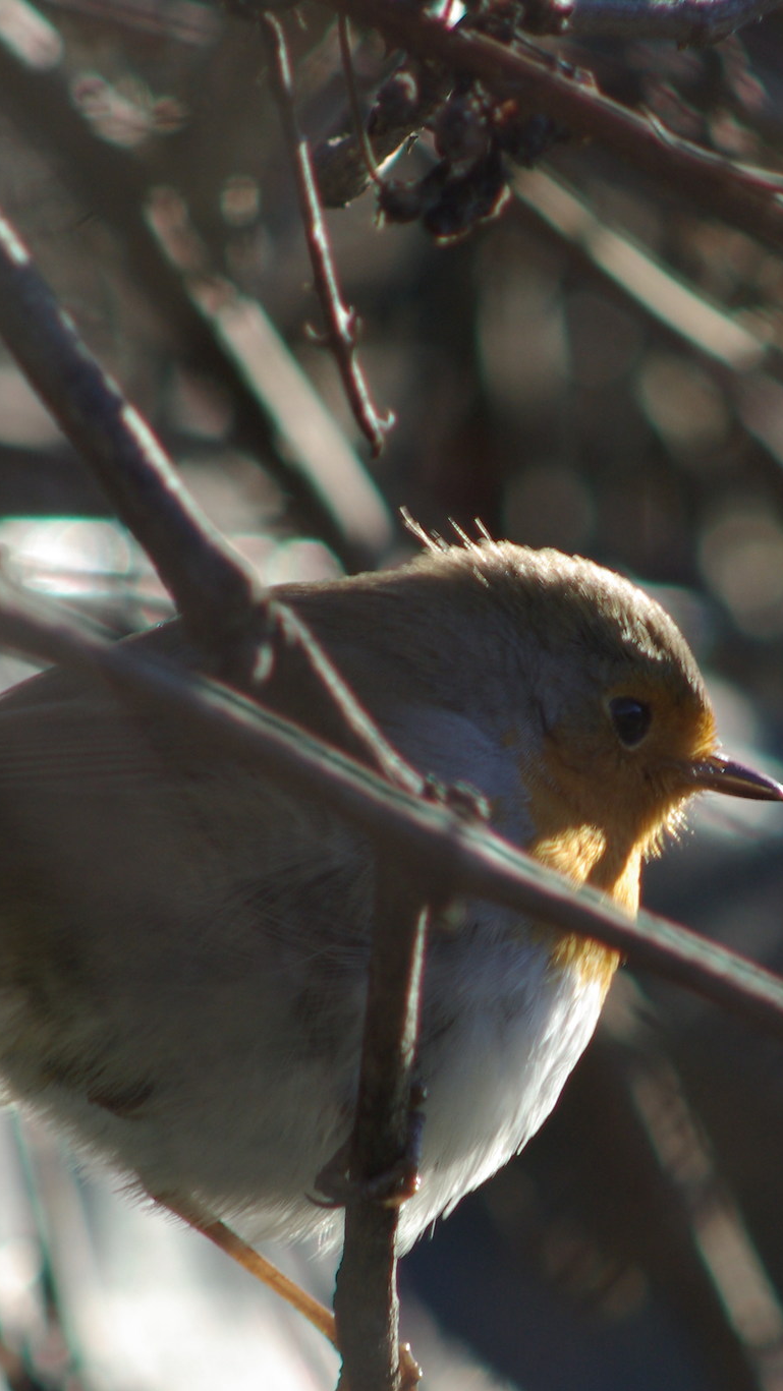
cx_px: 581
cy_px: 776
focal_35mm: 1105
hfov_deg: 1.1
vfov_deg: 2.0
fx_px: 40783
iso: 200
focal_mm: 400
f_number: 8
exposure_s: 1/180
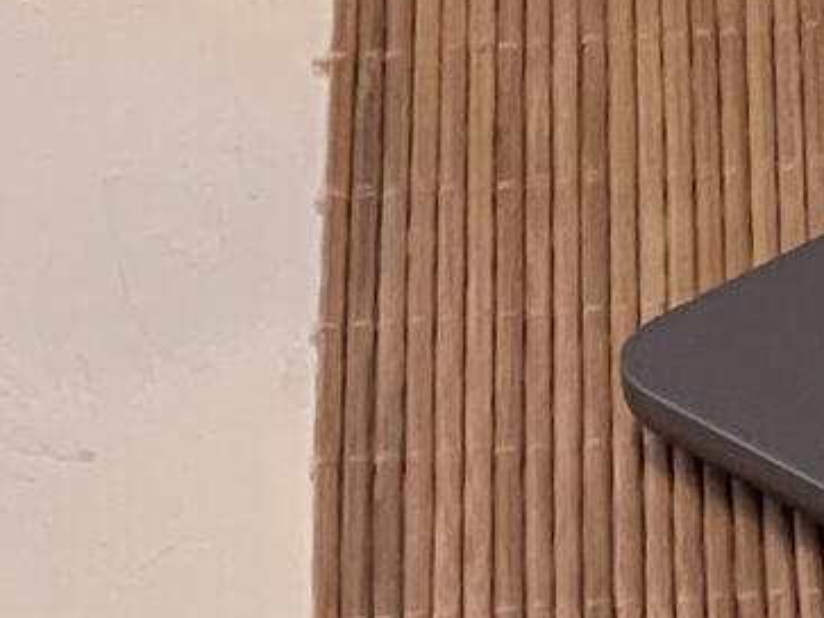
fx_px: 12921
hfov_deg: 3.6
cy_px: -268
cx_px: 2122
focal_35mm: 543
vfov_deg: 2.7
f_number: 2.8
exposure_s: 1/60
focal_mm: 9
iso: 250
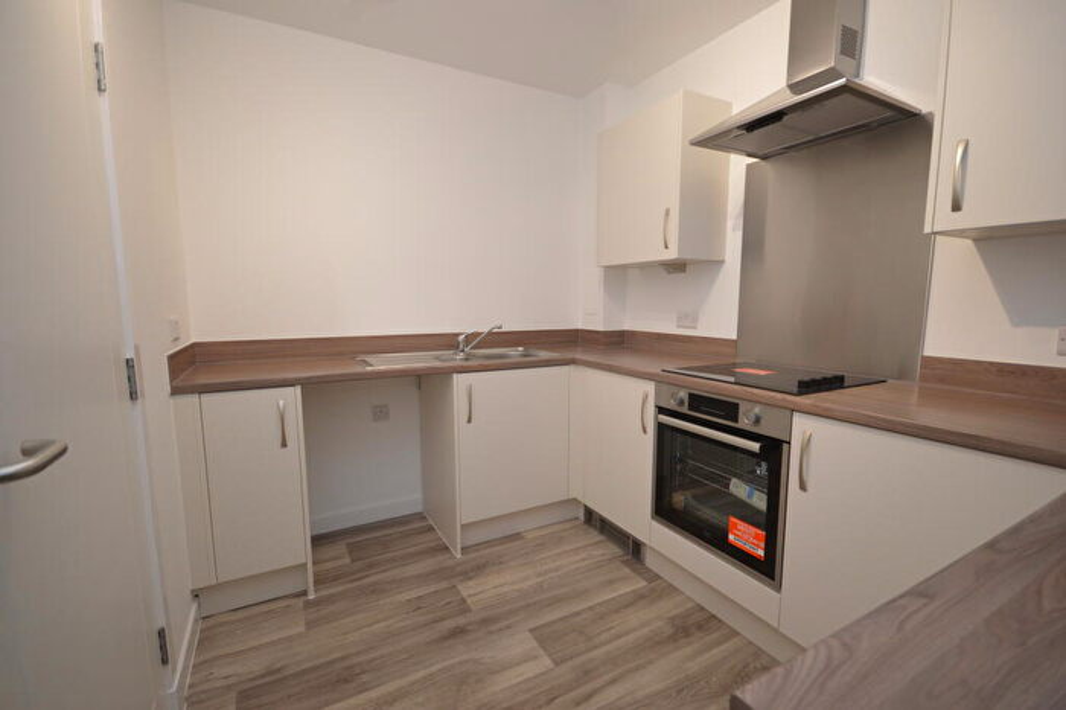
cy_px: 355
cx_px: 533
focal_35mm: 15
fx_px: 444
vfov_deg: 77.3
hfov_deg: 100.4
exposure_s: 1/60
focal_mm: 10
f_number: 4
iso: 560
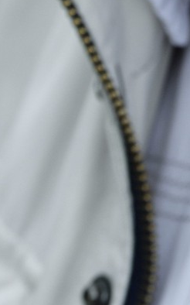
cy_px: -541
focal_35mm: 510
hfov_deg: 2.5
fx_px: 4228
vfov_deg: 4.0
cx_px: 514
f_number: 8
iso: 200
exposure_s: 1/320
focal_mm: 82
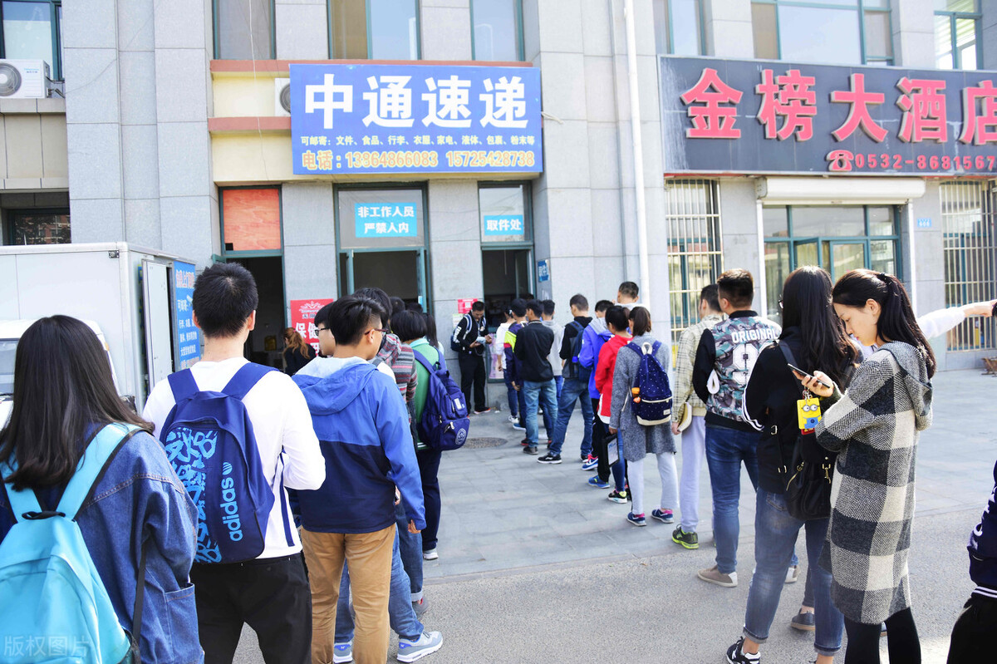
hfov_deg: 67.4
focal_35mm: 27
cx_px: 498
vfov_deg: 47.9
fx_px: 747
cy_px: 332
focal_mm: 18
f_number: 3.5
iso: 100
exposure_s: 1/160
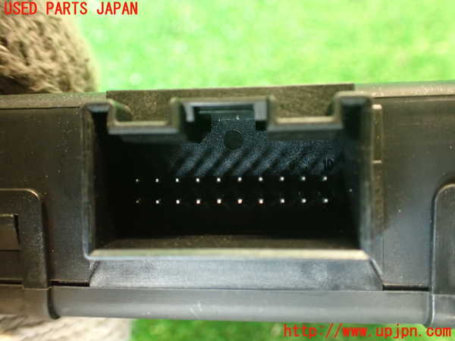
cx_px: 228
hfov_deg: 56.8
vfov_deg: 44.2
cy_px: 170
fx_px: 421
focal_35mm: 32
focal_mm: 5.79
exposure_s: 1/25
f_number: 2.4
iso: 800
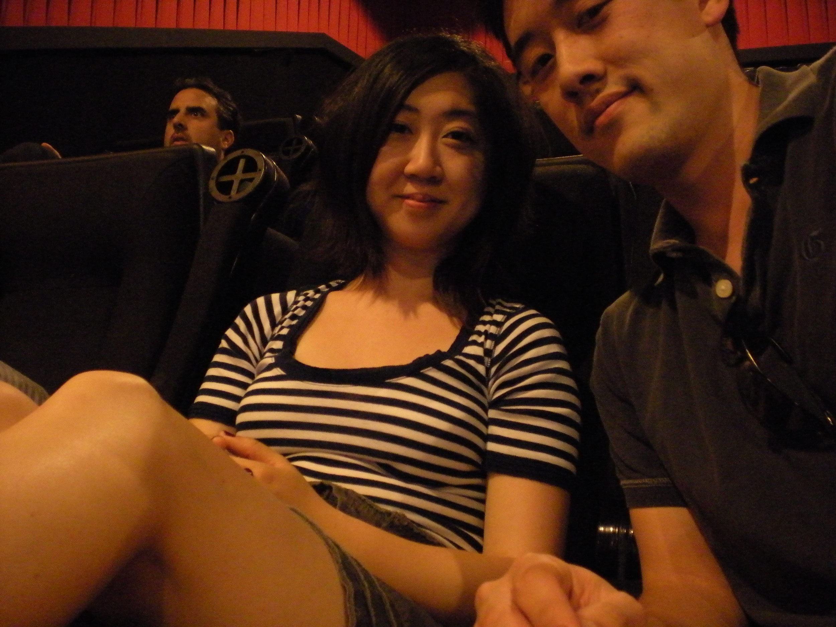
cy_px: 314
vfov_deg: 37.7
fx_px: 918
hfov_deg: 49.0
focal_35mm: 38
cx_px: 418
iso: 800
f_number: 3.1
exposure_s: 1
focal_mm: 6.3
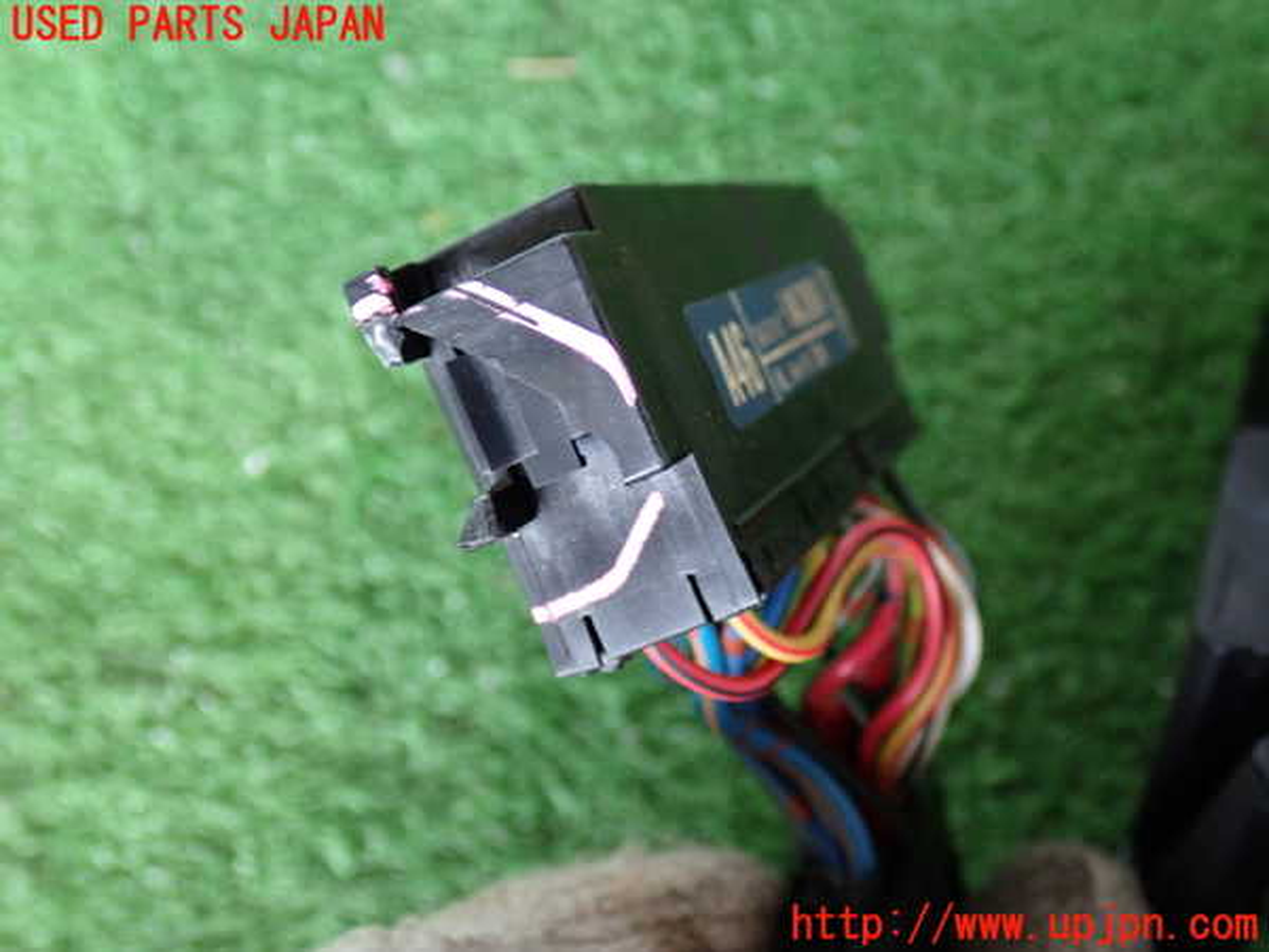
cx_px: 634
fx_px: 1613
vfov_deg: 32.9
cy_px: 476
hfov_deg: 42.9
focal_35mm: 44
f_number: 2.9
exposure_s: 1/40
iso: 640
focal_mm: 7.84
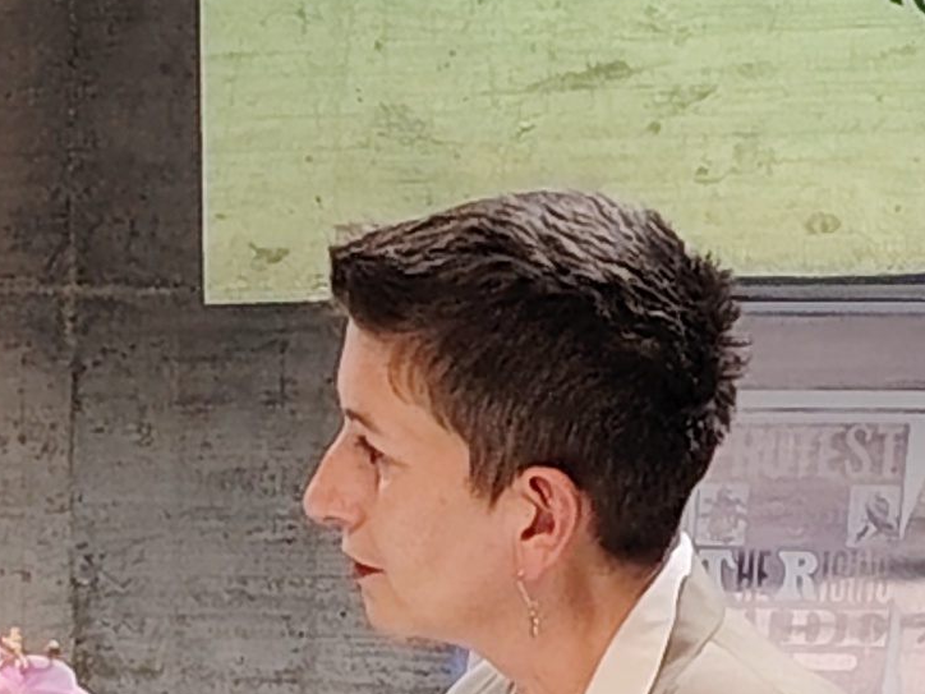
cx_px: 436
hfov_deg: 9.0
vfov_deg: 6.7
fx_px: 5906
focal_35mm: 221
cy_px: 326
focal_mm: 5.25
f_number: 1.75
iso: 294
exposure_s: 1/33.3
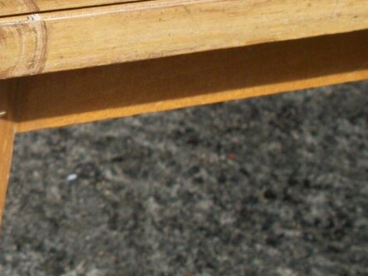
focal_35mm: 91
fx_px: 968
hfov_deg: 20.2
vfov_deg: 16.2
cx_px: -75
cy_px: 85
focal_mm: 5.7
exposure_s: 1/80
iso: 80
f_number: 8.8
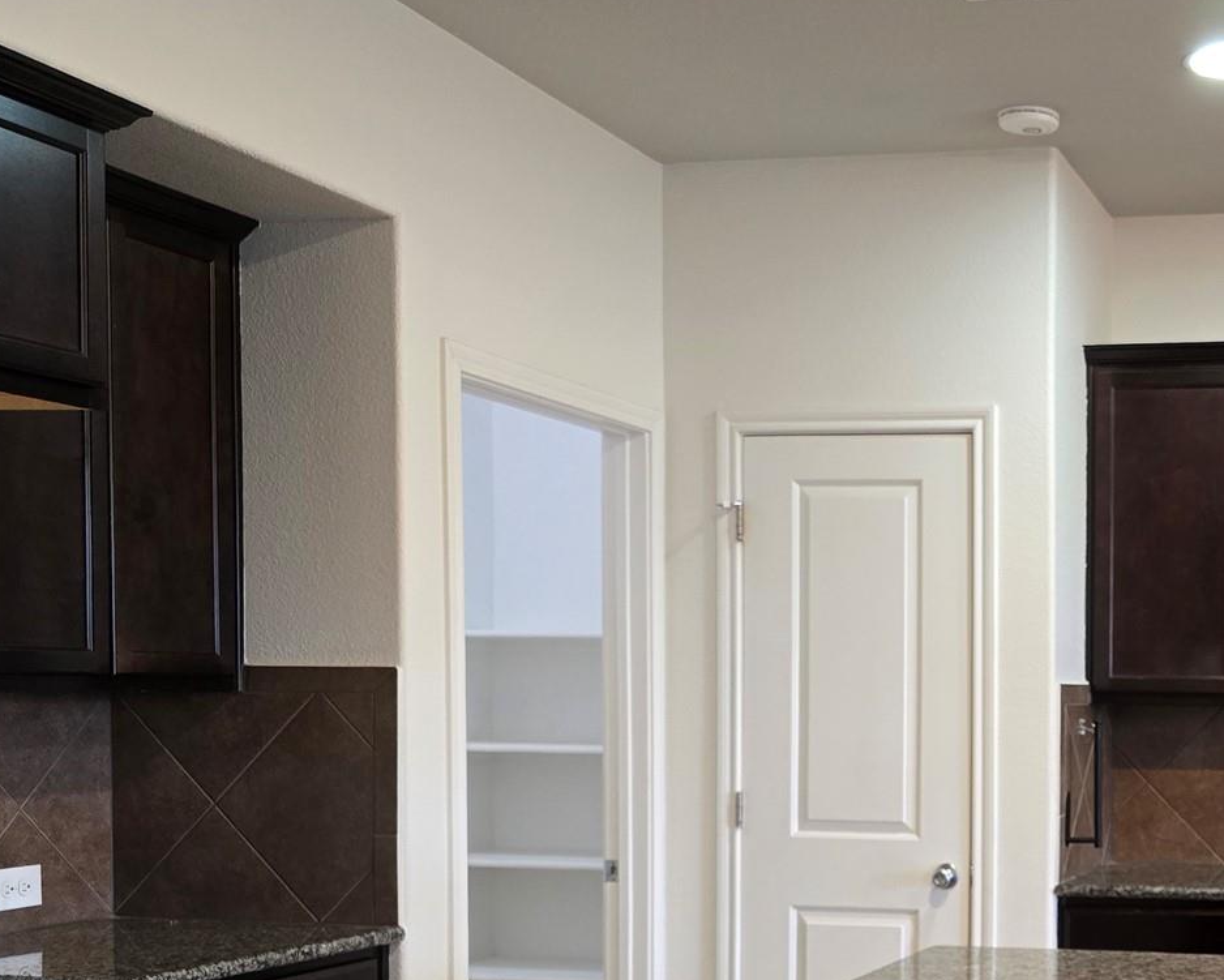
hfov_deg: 34.9
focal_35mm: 49
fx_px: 1776
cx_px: 1195
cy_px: 776
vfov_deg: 30.2
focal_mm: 6.3
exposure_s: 1/120
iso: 500
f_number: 1.7
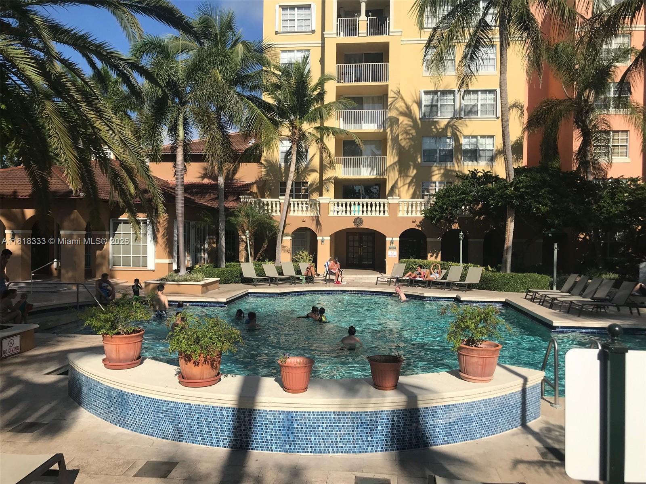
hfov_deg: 63.4
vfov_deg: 49.7
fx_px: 523
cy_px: 242
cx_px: 323
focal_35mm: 28
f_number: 1.8
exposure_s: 1/3195
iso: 20
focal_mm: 3.99
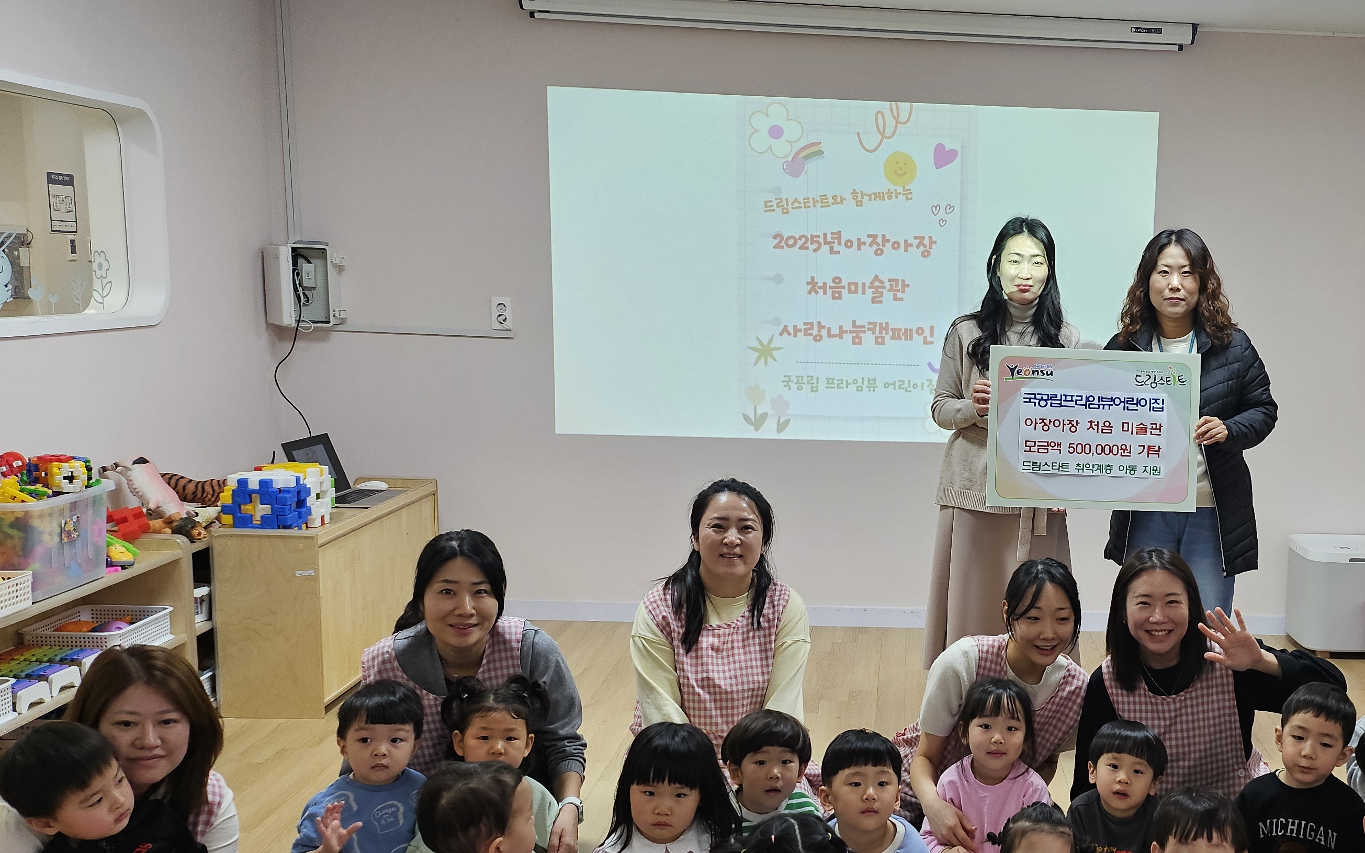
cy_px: 530
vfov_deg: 32.6
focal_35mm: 39
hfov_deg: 48.6
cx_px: 1005
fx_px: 1451
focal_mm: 5
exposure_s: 1/120
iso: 160
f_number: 1.8
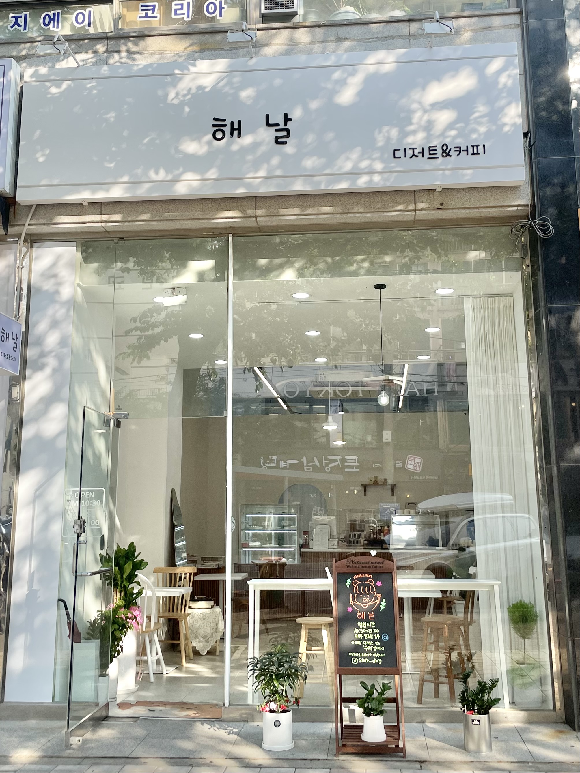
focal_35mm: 26
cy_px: 386
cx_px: 290
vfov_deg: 67.3
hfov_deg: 53.1
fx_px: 581
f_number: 1.6
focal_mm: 4.2
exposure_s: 1/1125
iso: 32
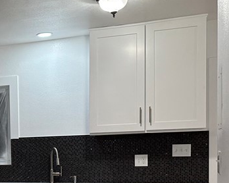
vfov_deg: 21.5
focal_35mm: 69
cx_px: -34
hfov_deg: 25.2
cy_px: 176
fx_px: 467
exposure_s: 1/120
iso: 160
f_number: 1.78
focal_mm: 6.86
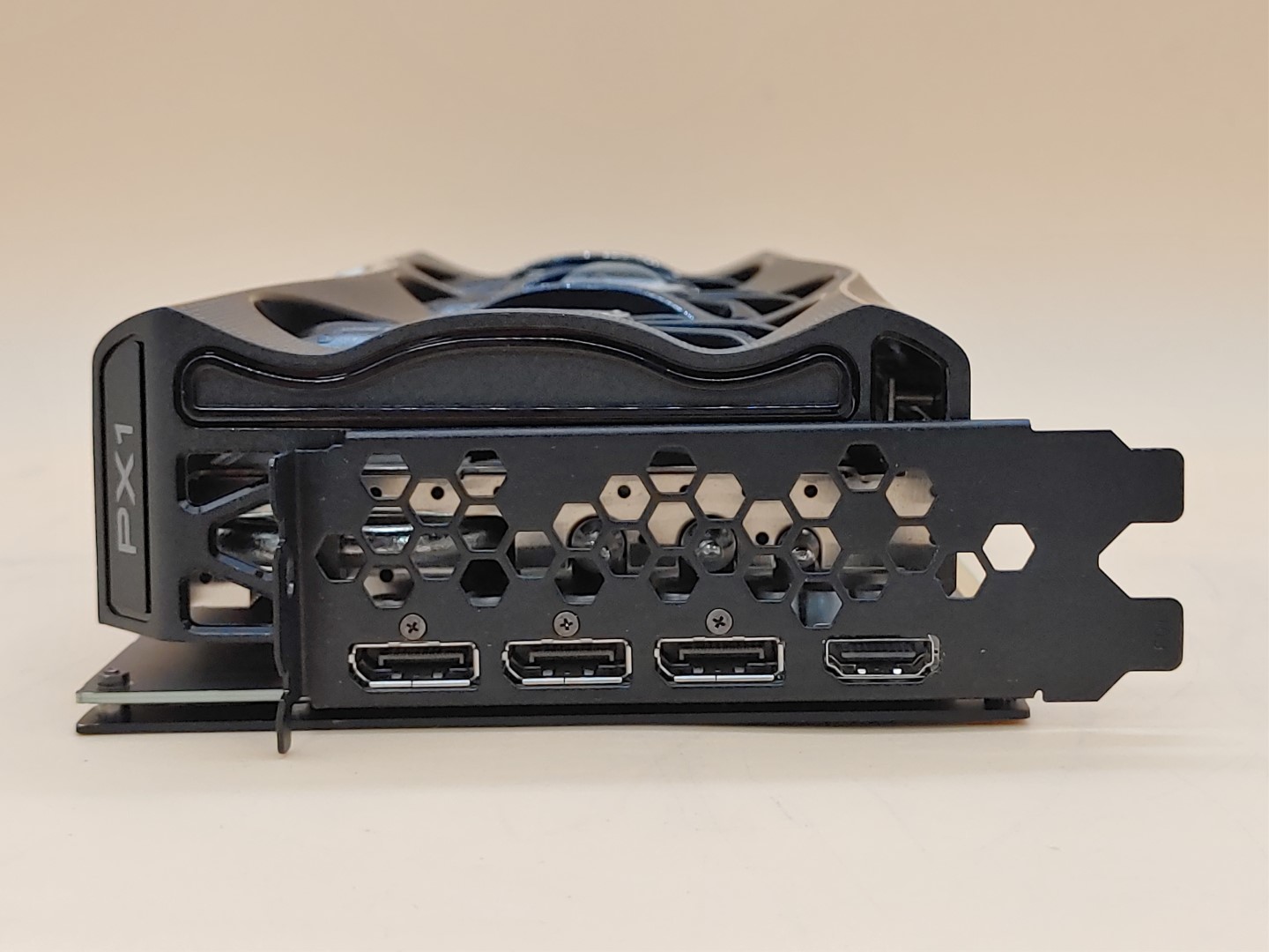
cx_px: 634
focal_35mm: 54
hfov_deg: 35.5
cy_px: 476
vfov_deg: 27.0
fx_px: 1980
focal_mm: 4.36
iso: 100
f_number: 1.8
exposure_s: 1/120
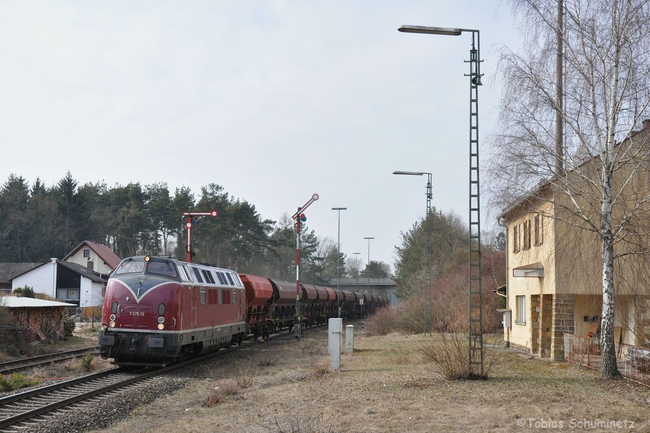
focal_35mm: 51
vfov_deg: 26.5
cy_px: 216
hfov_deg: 38.9
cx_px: 325
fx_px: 920
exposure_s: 1/640
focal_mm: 34
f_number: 7.1
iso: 250
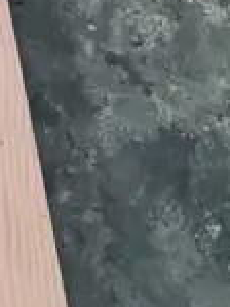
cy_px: -489
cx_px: -314
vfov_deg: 9.8
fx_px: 1519
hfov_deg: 8.0
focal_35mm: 171
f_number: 1.8
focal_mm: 7
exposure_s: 1/100
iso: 160
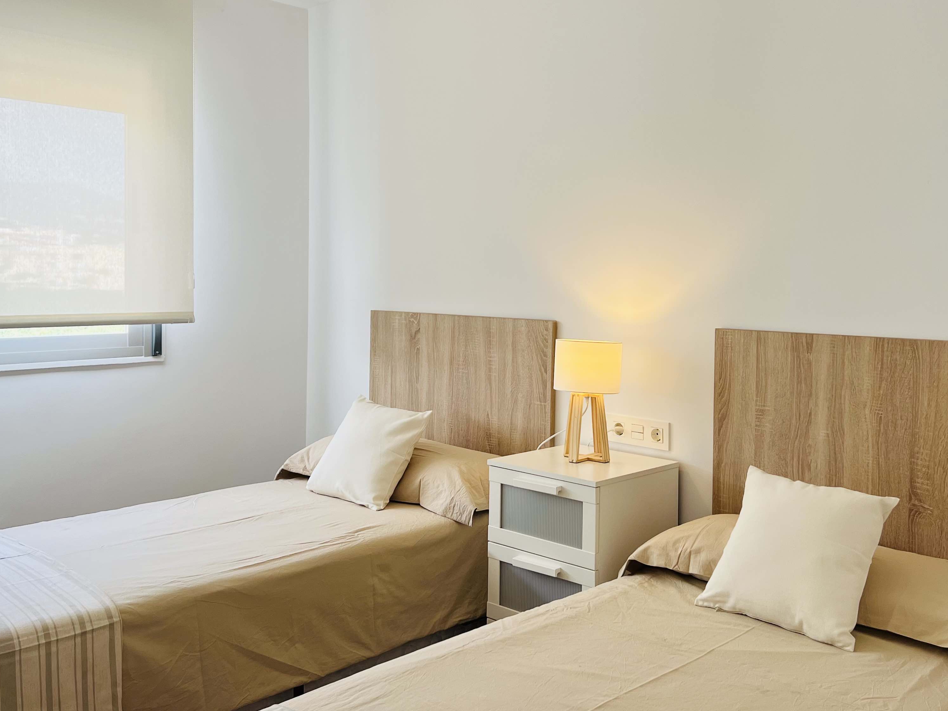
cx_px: 517
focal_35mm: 35
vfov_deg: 40.6
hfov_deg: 52.6
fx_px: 958
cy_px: 304
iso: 50
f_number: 1.5
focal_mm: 5.7
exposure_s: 1/128
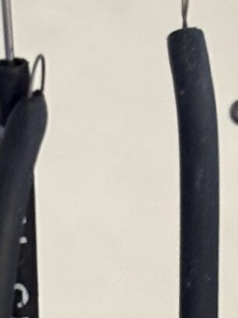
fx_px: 2999
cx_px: -62
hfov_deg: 4.5
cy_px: 472
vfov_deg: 6.0
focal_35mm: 327
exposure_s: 1/33
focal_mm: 5.96
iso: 125
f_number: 1.6
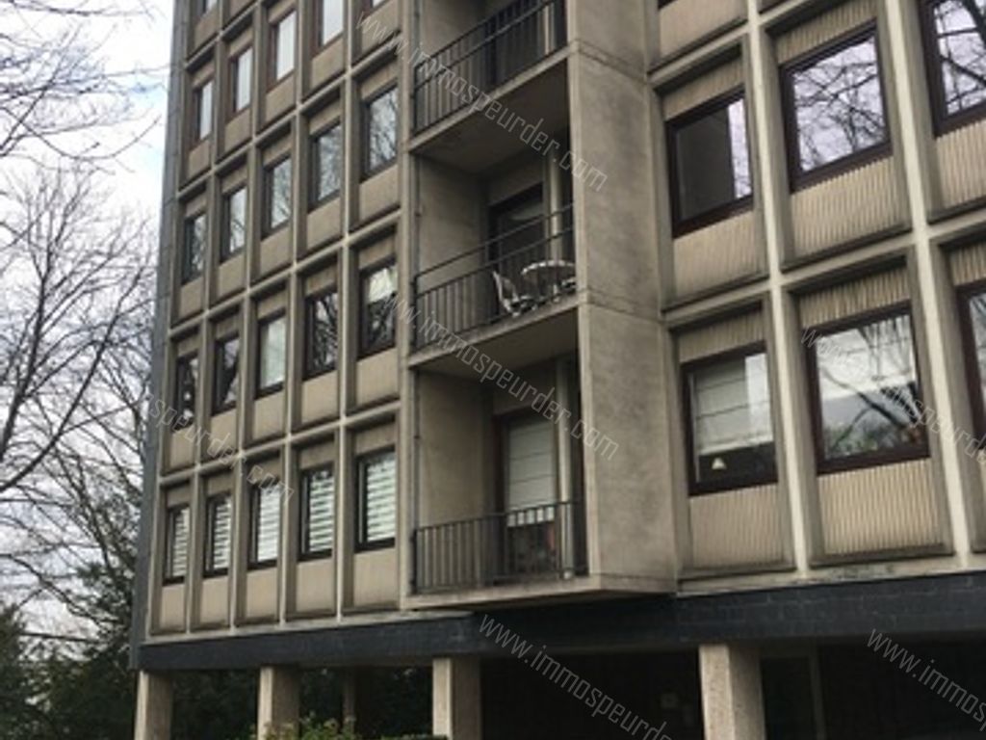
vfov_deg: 48.2
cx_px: 493
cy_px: 370
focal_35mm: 29
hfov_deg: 61.7
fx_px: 826
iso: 25
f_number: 2.2
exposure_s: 1/506
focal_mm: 4.15
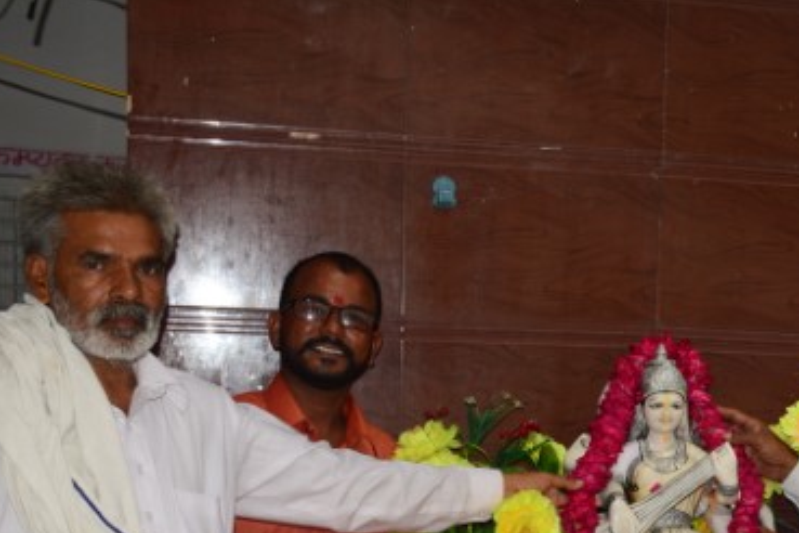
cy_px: 511
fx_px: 1753
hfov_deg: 25.2
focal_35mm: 79
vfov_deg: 17.0
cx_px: 641
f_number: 5.6
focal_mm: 27
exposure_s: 1/125
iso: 250
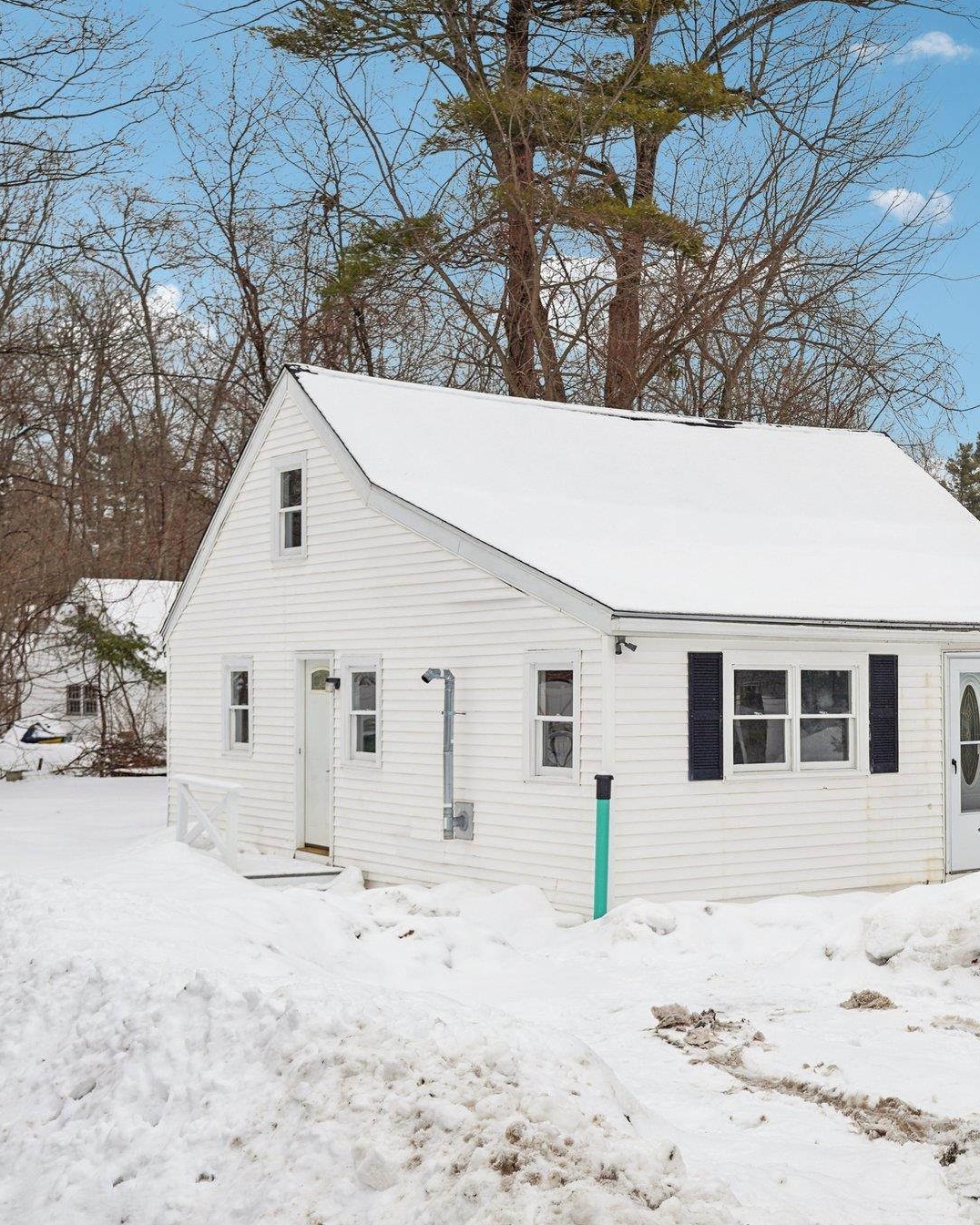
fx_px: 1813
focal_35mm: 50
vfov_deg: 37.3
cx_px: 785
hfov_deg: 29.6
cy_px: 620
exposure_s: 1/500
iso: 100
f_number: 6.3
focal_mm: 35
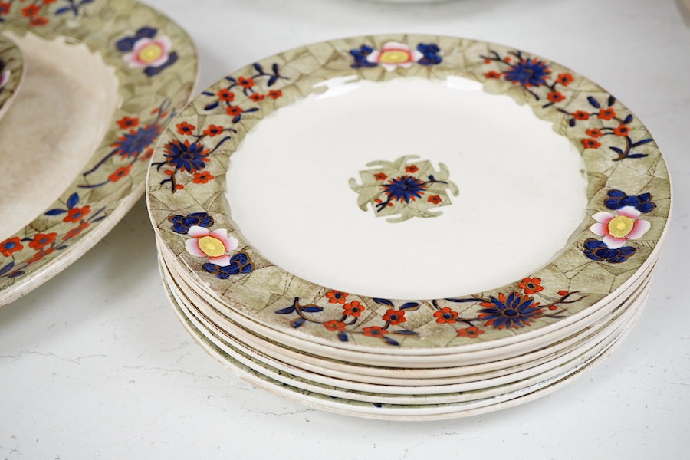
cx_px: 345
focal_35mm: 45
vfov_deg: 29.9
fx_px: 862
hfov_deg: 43.6
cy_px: 230
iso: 1250
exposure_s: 1/125
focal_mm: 30
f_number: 8
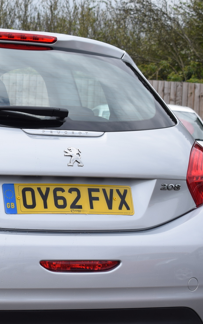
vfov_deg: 14.7
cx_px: -47
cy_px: 203
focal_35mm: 142
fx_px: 1257
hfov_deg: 9.1
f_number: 9
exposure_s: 1/320
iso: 200
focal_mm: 46
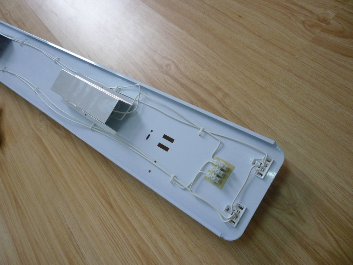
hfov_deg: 61.7
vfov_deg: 48.2
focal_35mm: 29
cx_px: 176
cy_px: 132
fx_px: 296
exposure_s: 1/30
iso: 320
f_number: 3.3
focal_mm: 5.2
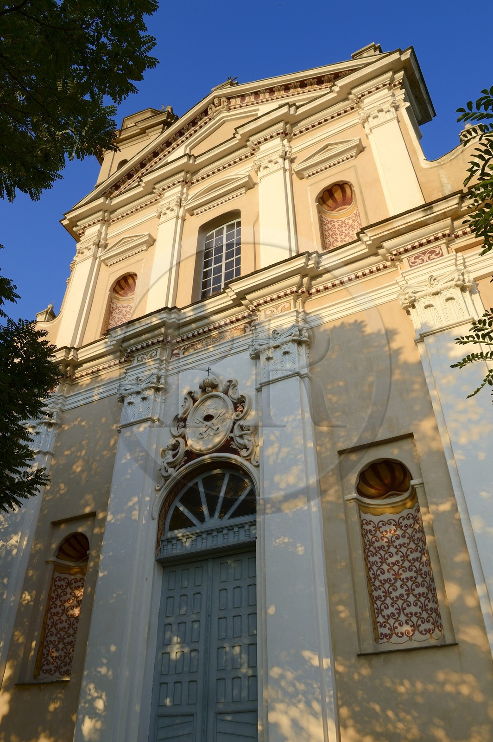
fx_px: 494
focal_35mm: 24
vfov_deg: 73.8
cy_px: 371
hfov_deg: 53.1
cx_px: 246
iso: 200
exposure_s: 1/200
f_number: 11
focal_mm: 24
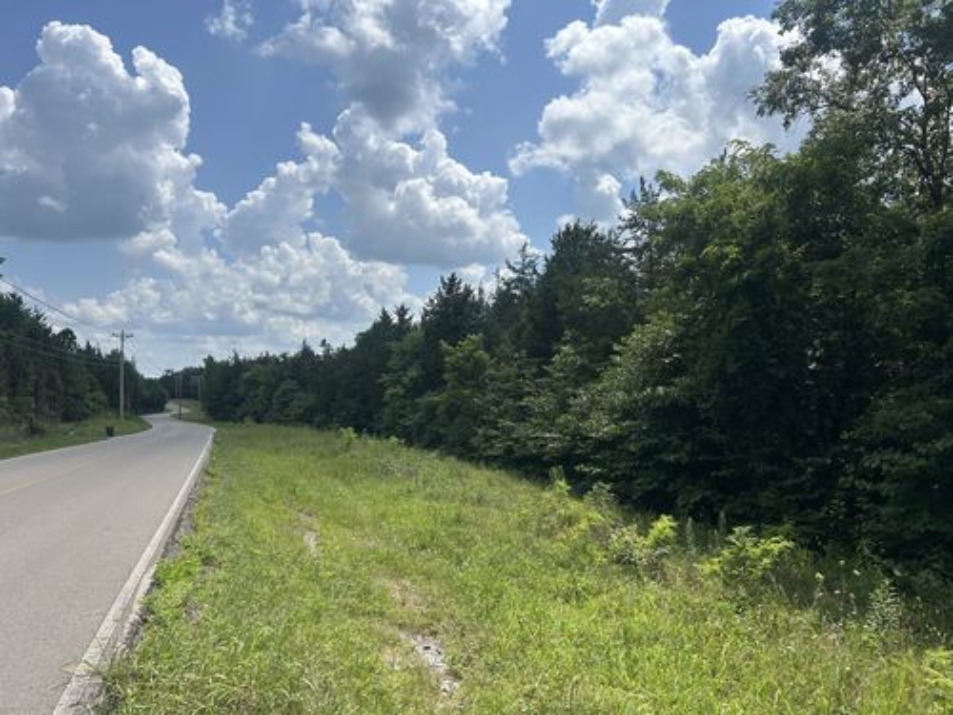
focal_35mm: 26
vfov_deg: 53.1
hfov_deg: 67.3
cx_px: 476
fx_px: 716
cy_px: 358
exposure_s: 1/6211
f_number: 1.5
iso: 50
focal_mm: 5.7
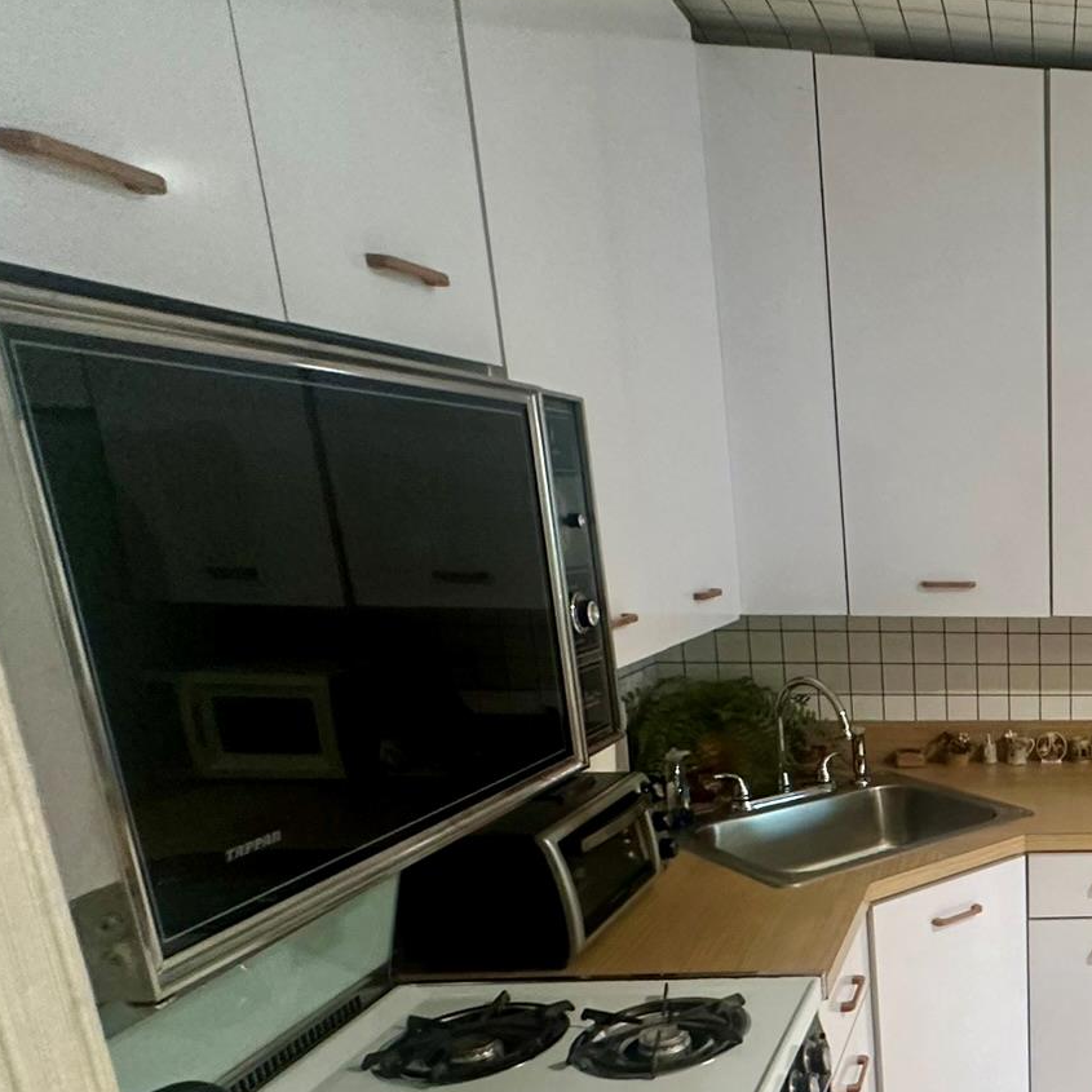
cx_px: 1186
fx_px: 1071
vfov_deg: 52.1
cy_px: 792
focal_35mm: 30
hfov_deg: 42.9
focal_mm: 2.22
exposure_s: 1/60
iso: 400
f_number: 2.2
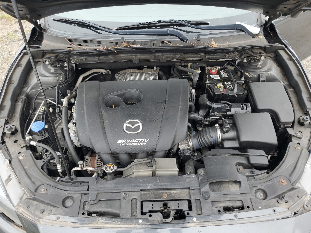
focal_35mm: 26
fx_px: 234
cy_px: 116
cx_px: 156
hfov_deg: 67.3
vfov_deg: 53.1
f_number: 1.5
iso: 50
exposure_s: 1/143
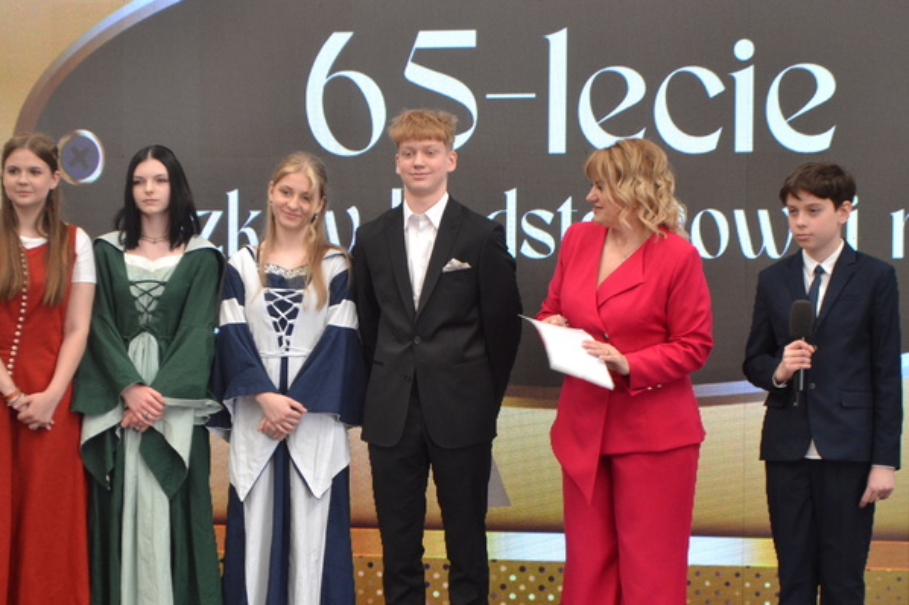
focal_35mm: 103
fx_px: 2599
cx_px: 429
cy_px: 409
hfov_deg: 19.8
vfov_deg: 13.3
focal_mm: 48
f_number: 5.3
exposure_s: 1/60
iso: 1000
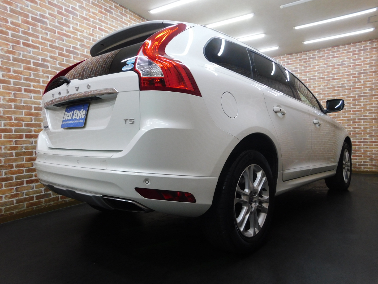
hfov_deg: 71.6
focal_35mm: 24
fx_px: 262
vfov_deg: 56.8
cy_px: 142
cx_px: 189
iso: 200
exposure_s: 1/30
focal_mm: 4.1
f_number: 3
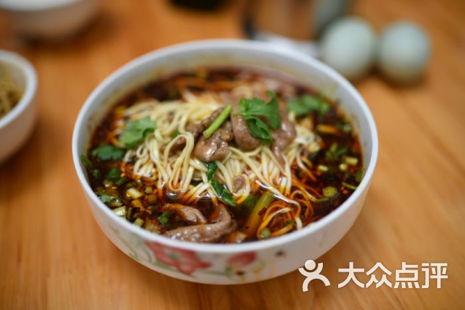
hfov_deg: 54.4
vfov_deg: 37.9
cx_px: 232
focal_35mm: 35
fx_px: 452
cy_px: 155
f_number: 1.4
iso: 100
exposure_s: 1/250
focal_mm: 35
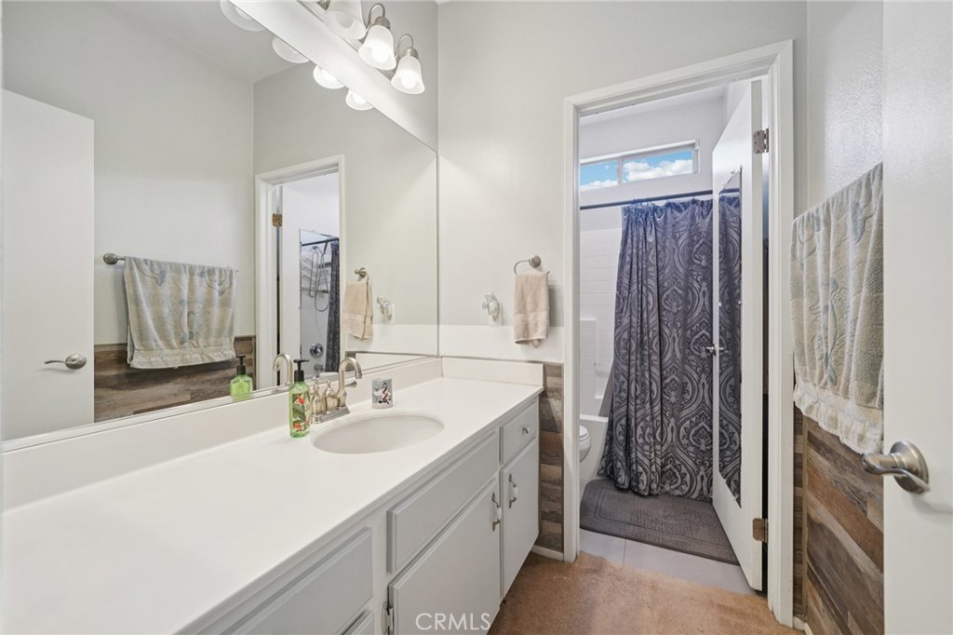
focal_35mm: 14
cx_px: 476
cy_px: 318
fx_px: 370
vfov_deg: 81.2
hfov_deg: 104.3
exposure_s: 1/15
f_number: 8
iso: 400
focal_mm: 14
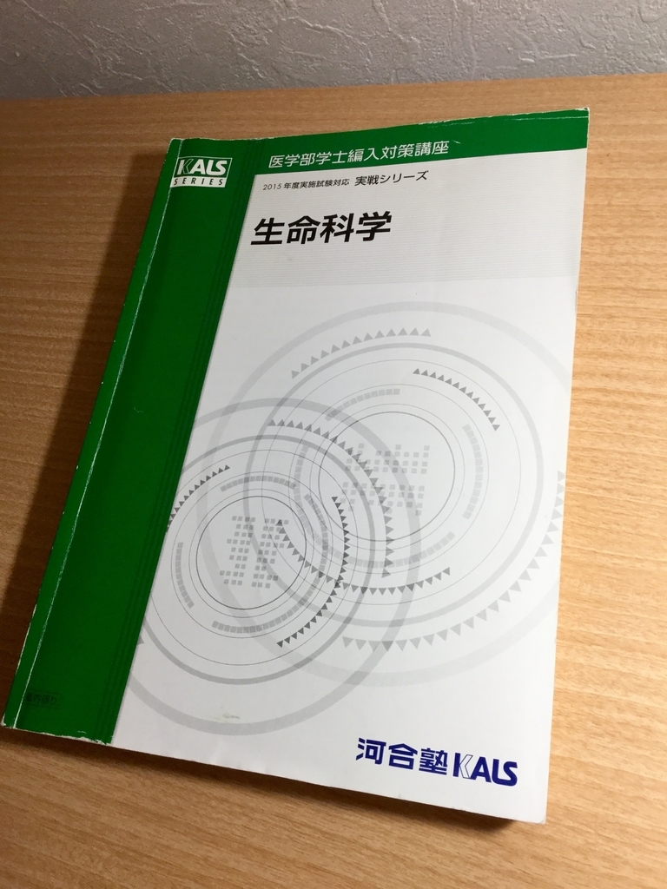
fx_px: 796
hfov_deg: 45.4
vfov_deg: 58.4
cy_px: 444
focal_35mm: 31
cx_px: 334
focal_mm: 3.3
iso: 32
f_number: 2.4
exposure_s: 1/40
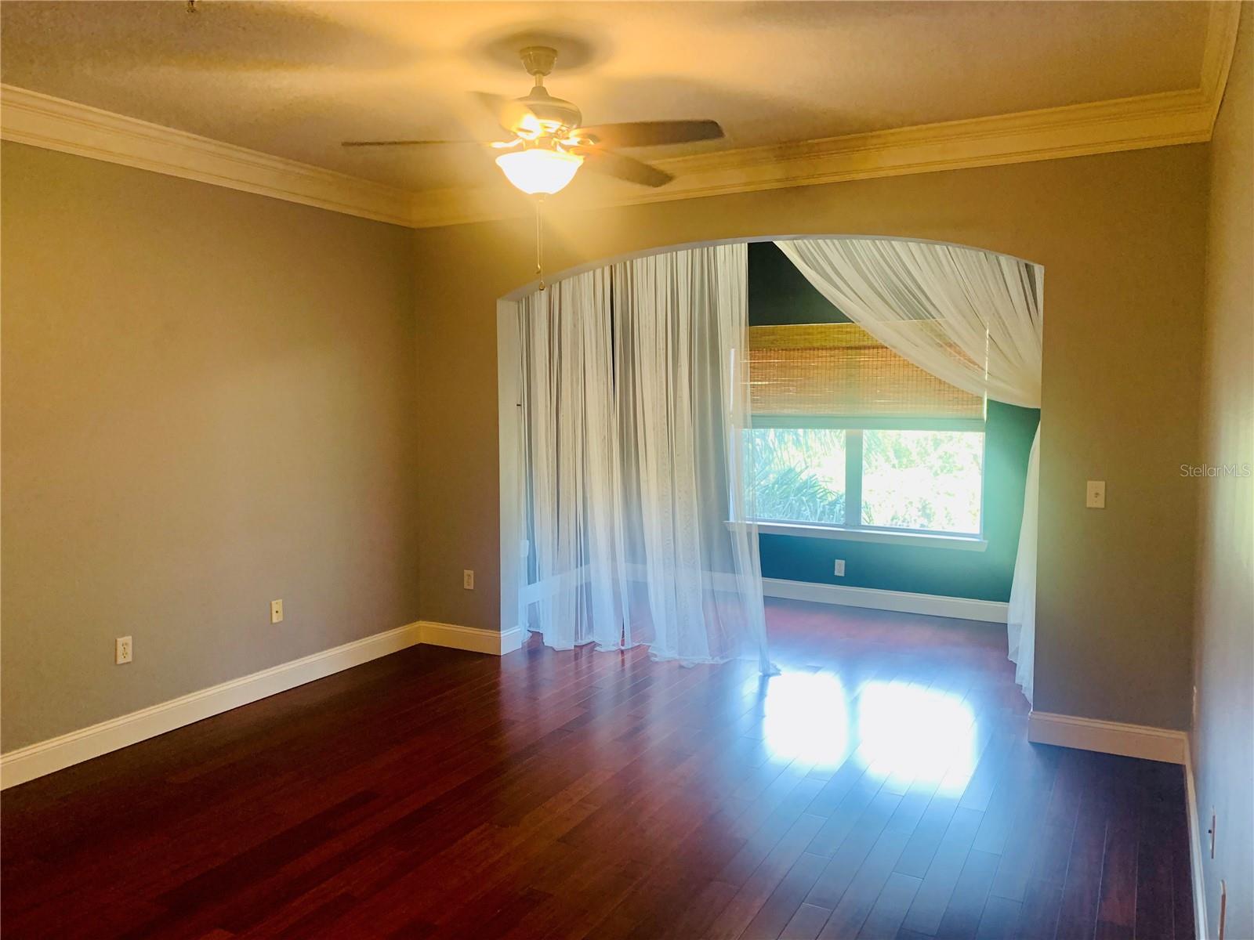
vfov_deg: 53.1
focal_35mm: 26
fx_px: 942
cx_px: 627
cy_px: 470
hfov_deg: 67.3
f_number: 1.8
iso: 200
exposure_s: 1/60
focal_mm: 4.25
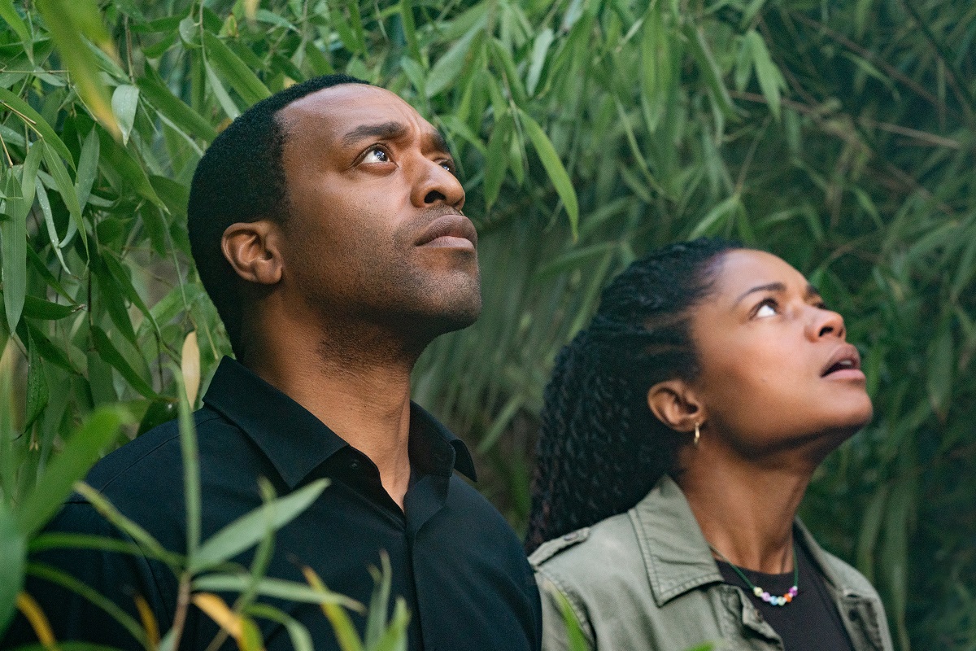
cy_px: 326
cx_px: 488
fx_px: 3714
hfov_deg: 15.0
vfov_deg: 10.0
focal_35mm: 137
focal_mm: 137
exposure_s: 1/200
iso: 2000
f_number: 8
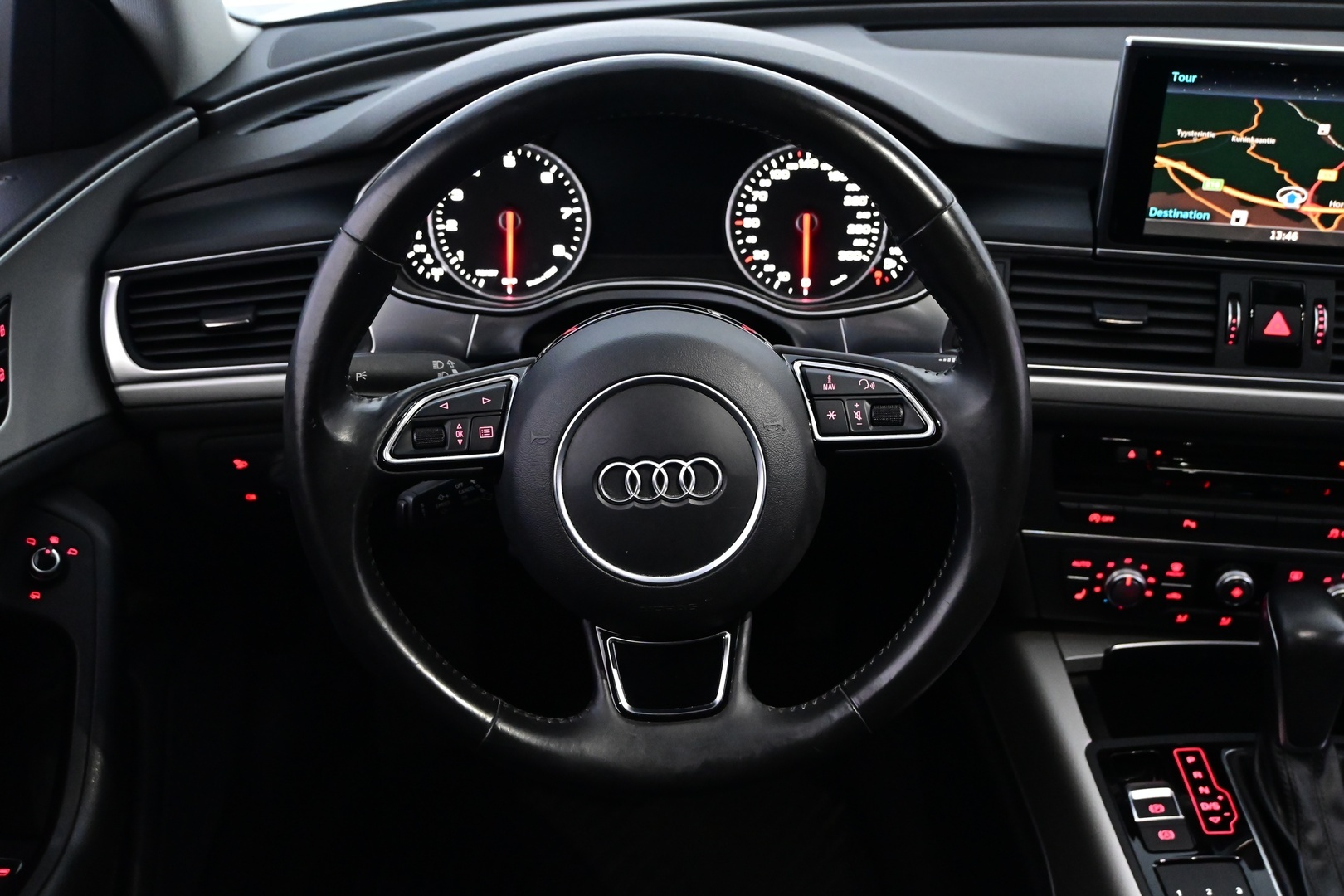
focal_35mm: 39
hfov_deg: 49.6
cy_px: 448
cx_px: 672
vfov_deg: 34.2
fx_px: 1456
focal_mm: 26
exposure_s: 1/40
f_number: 4.5
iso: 4500
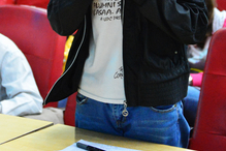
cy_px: -49
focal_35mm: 115
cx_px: 105
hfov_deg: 17.8
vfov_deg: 11.6
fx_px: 722
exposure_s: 1/80
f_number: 2.8
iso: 6400
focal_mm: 42
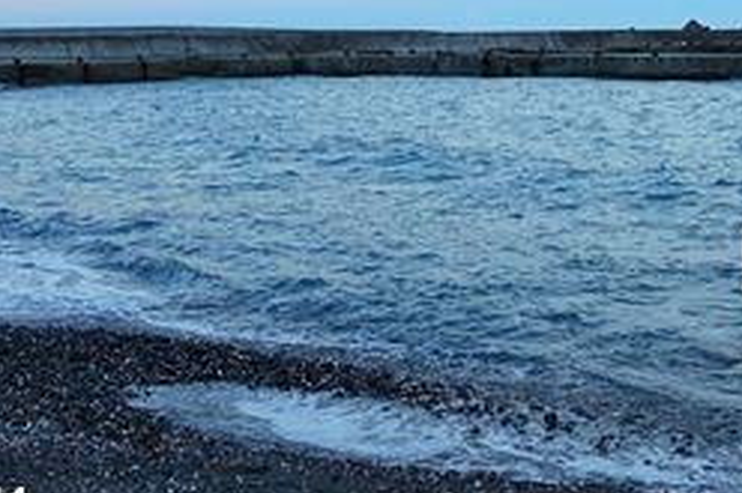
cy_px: 19
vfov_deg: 20.9
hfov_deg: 31.5
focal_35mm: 63
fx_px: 1298
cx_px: 530
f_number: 2.8
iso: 125
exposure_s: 1/80
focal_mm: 8.8
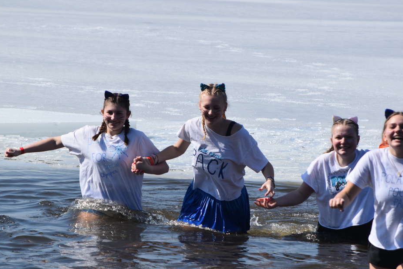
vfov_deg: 4.1
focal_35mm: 333
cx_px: 205
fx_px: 3727
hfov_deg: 6.2
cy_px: 141
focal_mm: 200
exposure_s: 1/500
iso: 125
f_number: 8
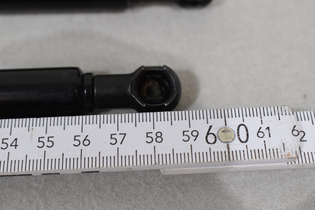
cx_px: 157
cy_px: 105
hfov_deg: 31.9
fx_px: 551
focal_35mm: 63
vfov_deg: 21.6
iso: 400
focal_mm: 38
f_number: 6.3
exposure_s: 1/60
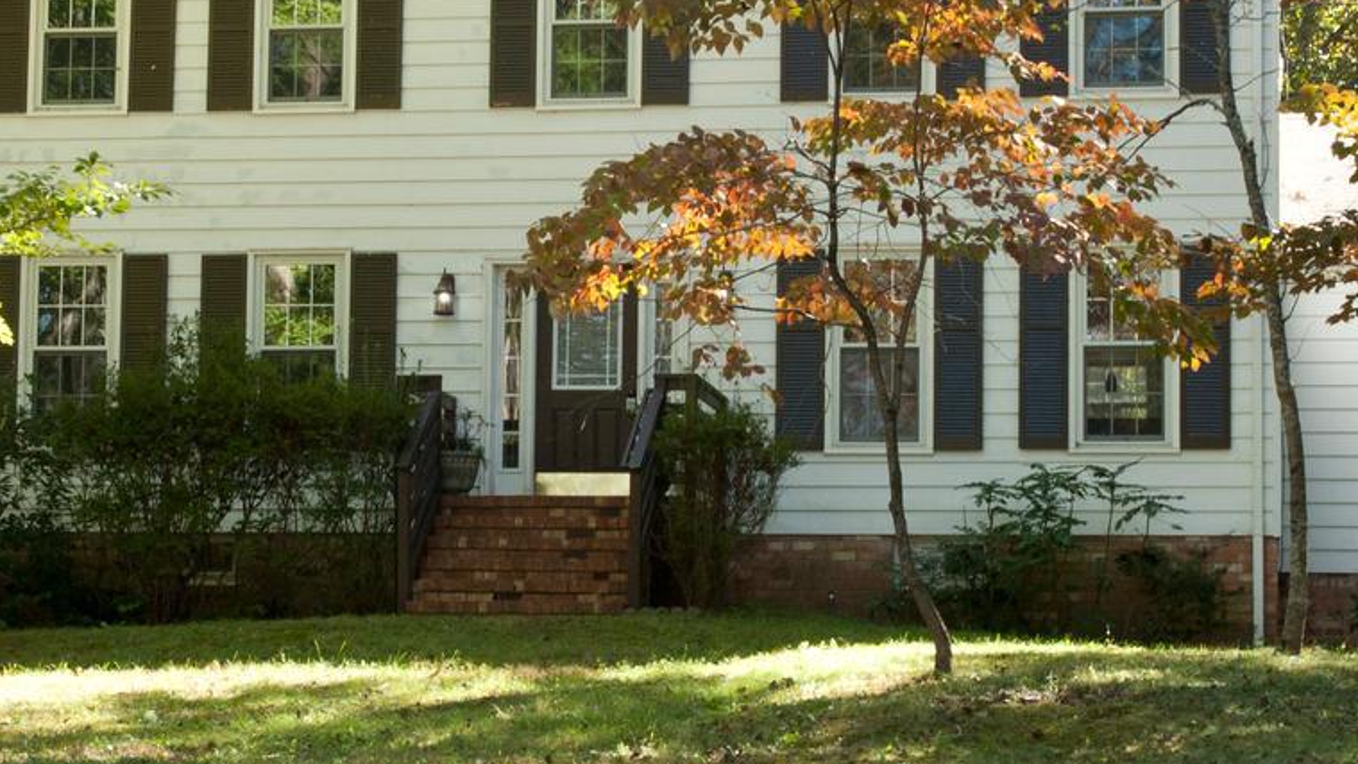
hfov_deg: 18.9
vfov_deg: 10.7
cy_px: 292
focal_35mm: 113
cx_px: 513
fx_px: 4069
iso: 1000
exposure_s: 1/100
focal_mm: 40
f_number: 13
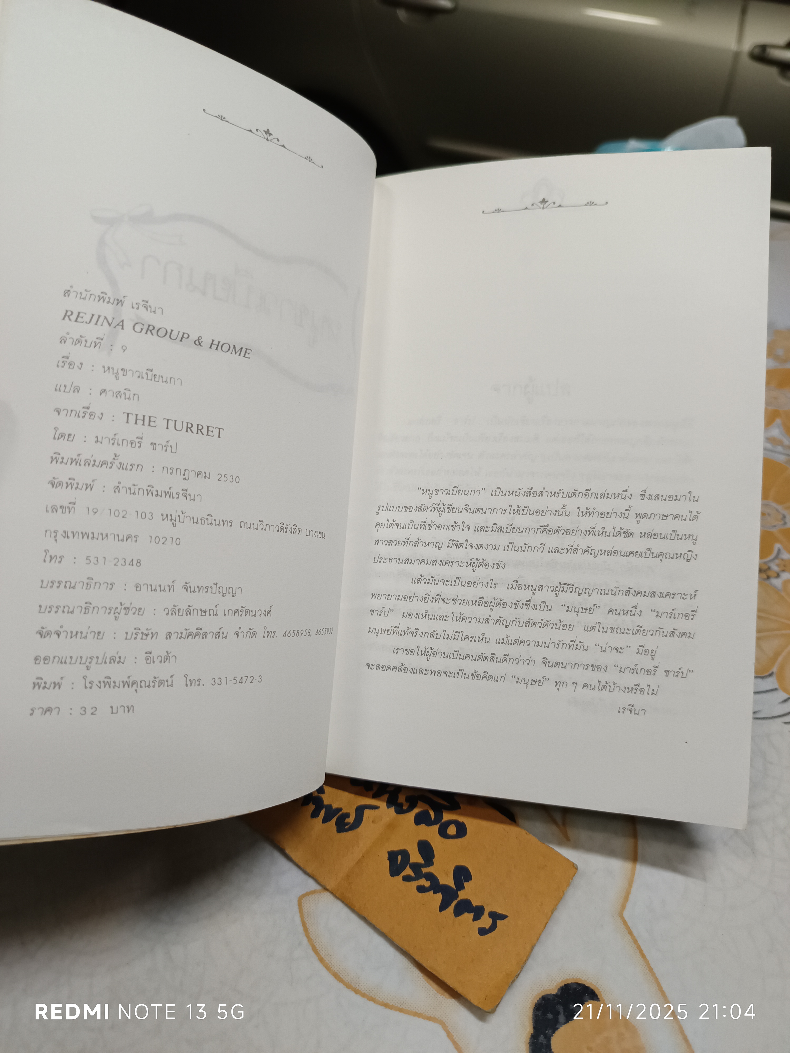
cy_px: 526
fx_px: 730
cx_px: 395
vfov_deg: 71.6
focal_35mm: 24
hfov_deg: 56.8
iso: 1231
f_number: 1.7
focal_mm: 5.31
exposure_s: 1/50
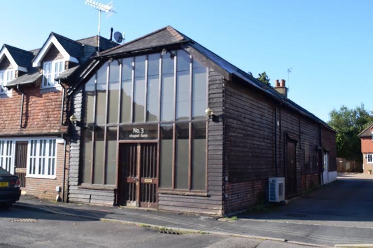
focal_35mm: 36
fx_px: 368
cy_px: 121
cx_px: 187
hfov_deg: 53.8
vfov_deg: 37.3
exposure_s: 1/250
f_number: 8
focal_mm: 23
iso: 250
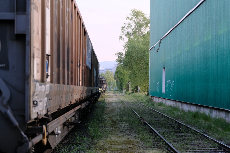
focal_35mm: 105
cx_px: 115
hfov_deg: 19.5
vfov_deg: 13.0
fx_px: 671
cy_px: 76
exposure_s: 1/210
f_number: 4
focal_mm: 70
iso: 800
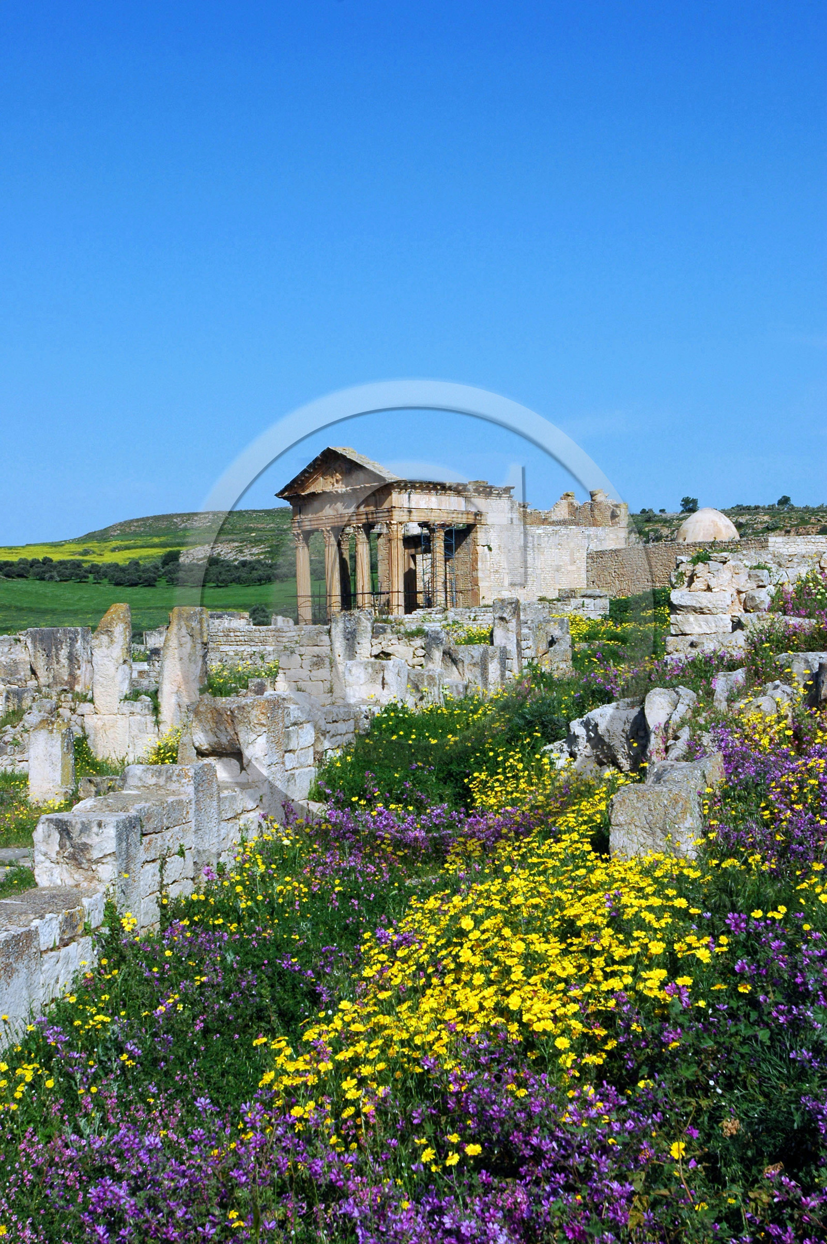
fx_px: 1812
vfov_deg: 37.9
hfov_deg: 25.7
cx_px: 414
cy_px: 622
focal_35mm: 52
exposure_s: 1/400
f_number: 10
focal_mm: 35
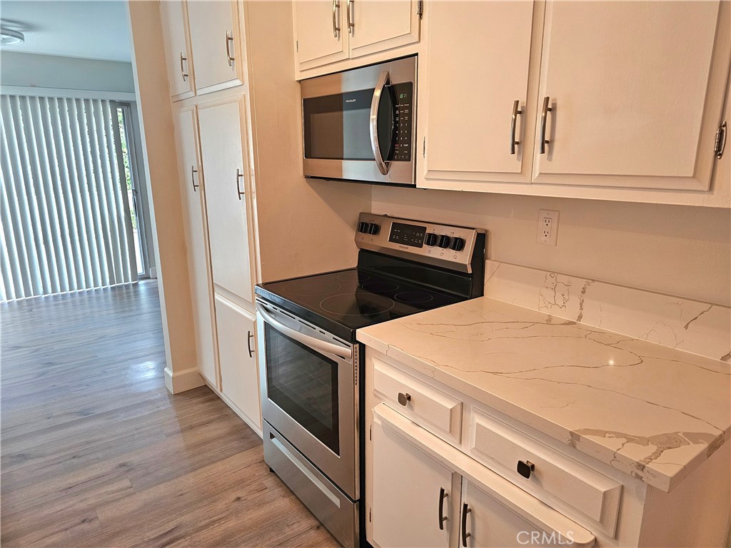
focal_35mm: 23
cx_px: 366
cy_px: 274
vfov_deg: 58.9
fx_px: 486
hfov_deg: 73.9
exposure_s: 1/120
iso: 320
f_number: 1.7
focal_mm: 6.3
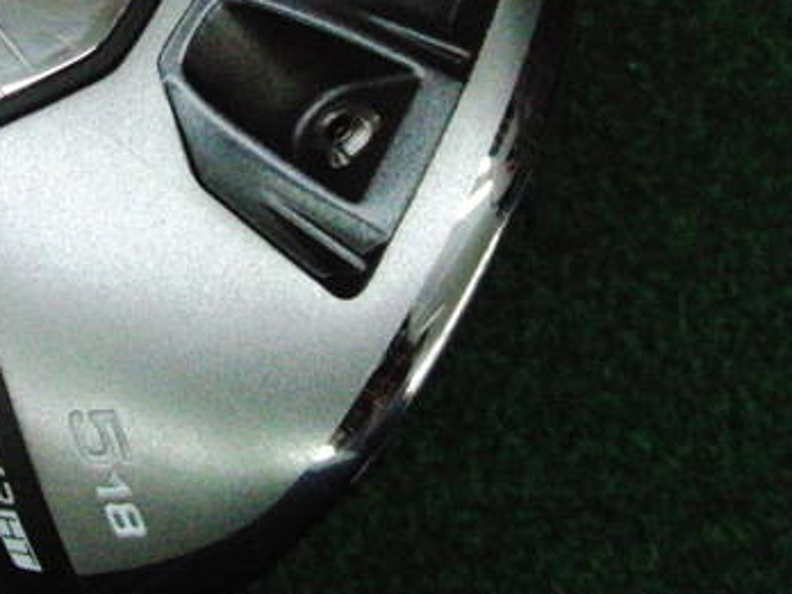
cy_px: 64
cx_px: 187
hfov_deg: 28.1
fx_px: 1556
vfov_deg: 21.2
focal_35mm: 68
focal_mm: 6.42
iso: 3200
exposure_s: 1/800
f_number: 3.6
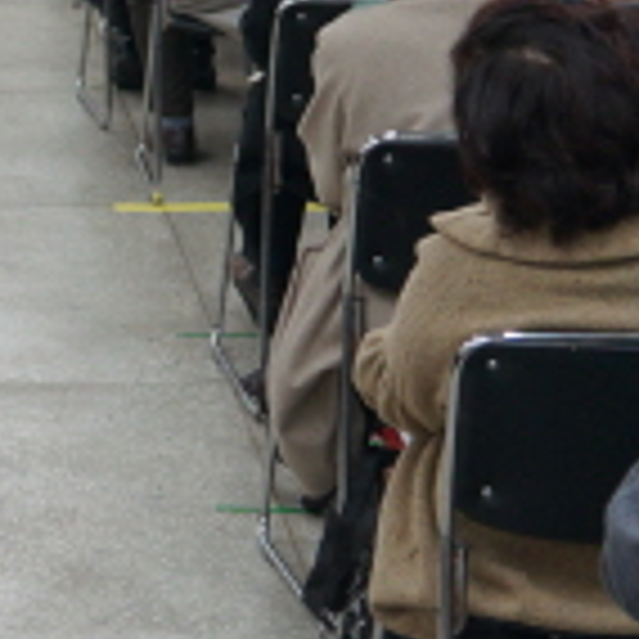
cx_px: -135
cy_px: 151
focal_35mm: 130
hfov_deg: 13.1
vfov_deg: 13.4
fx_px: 2715
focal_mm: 21
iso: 320
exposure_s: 1/60
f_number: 4
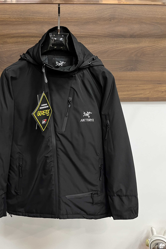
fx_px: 228
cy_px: 147
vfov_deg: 56.9
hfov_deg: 39.6
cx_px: 57
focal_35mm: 33
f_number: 1.6
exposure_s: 1/50
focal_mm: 5.1
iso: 160
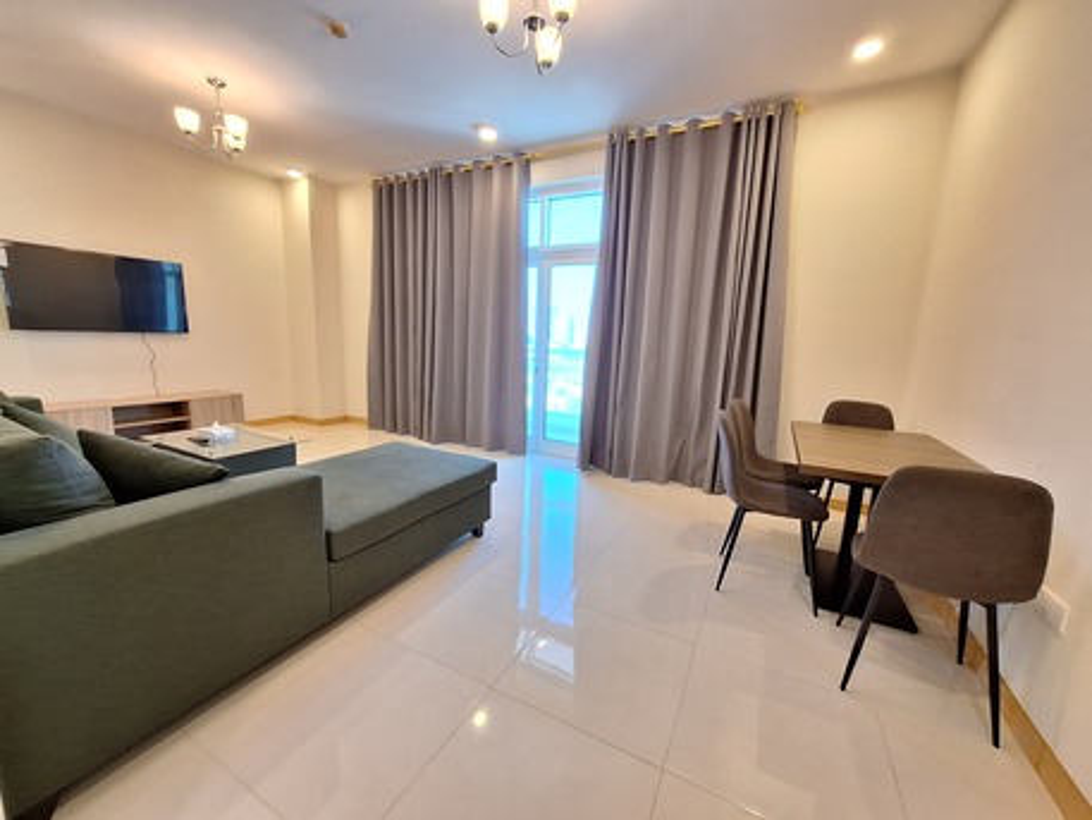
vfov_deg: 89.9
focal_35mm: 13
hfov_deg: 106.2
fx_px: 410
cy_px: 410
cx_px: 546
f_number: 2.2
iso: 200
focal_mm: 1.74
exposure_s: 1/50
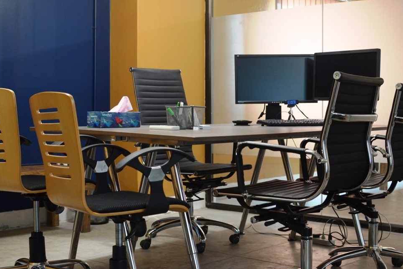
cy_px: 141
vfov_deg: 24.4
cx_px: 207
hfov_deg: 35.9
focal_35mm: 56
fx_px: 622
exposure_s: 1/40
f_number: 3.2
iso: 1000
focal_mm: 35
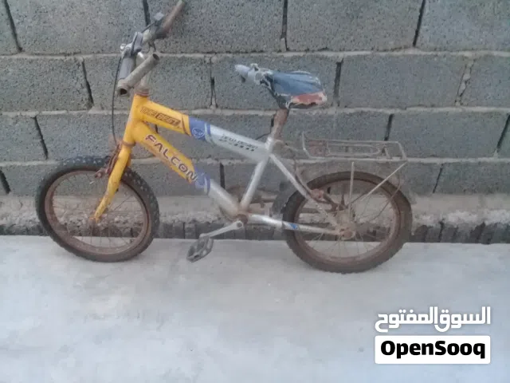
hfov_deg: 58.4
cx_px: 255
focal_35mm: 31
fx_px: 457
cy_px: 192
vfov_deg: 45.4
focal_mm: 3.3
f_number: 2.2
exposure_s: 1/17
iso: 500
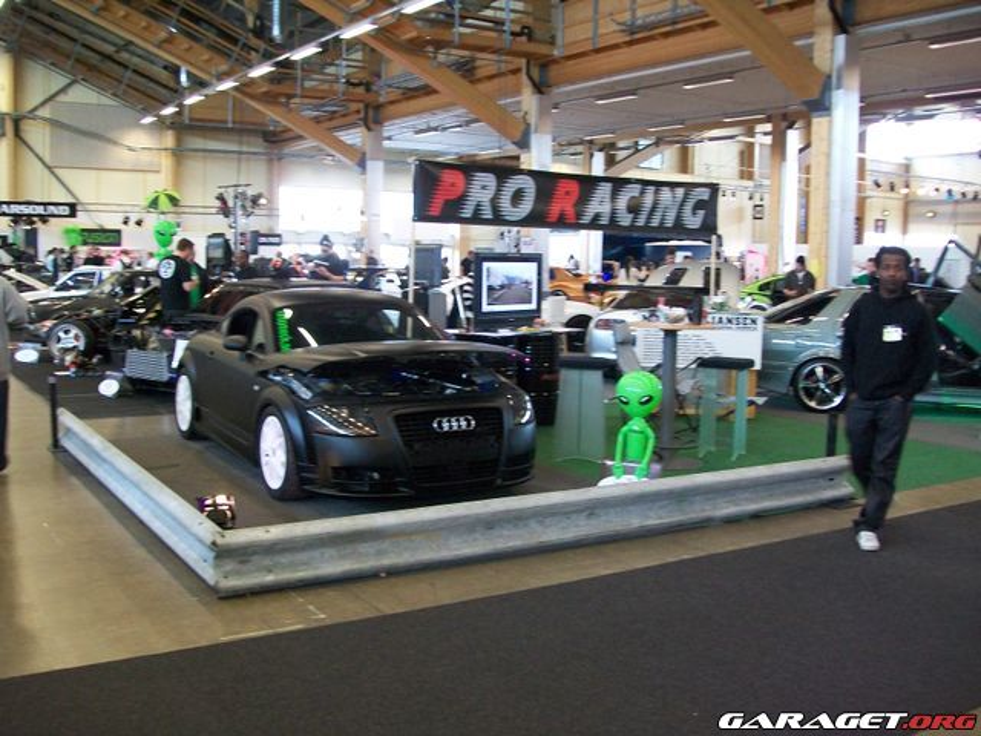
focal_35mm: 36
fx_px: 1020
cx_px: 490
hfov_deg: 51.4
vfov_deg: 39.7
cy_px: 368
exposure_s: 1/30
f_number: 2.7
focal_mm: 6
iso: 160
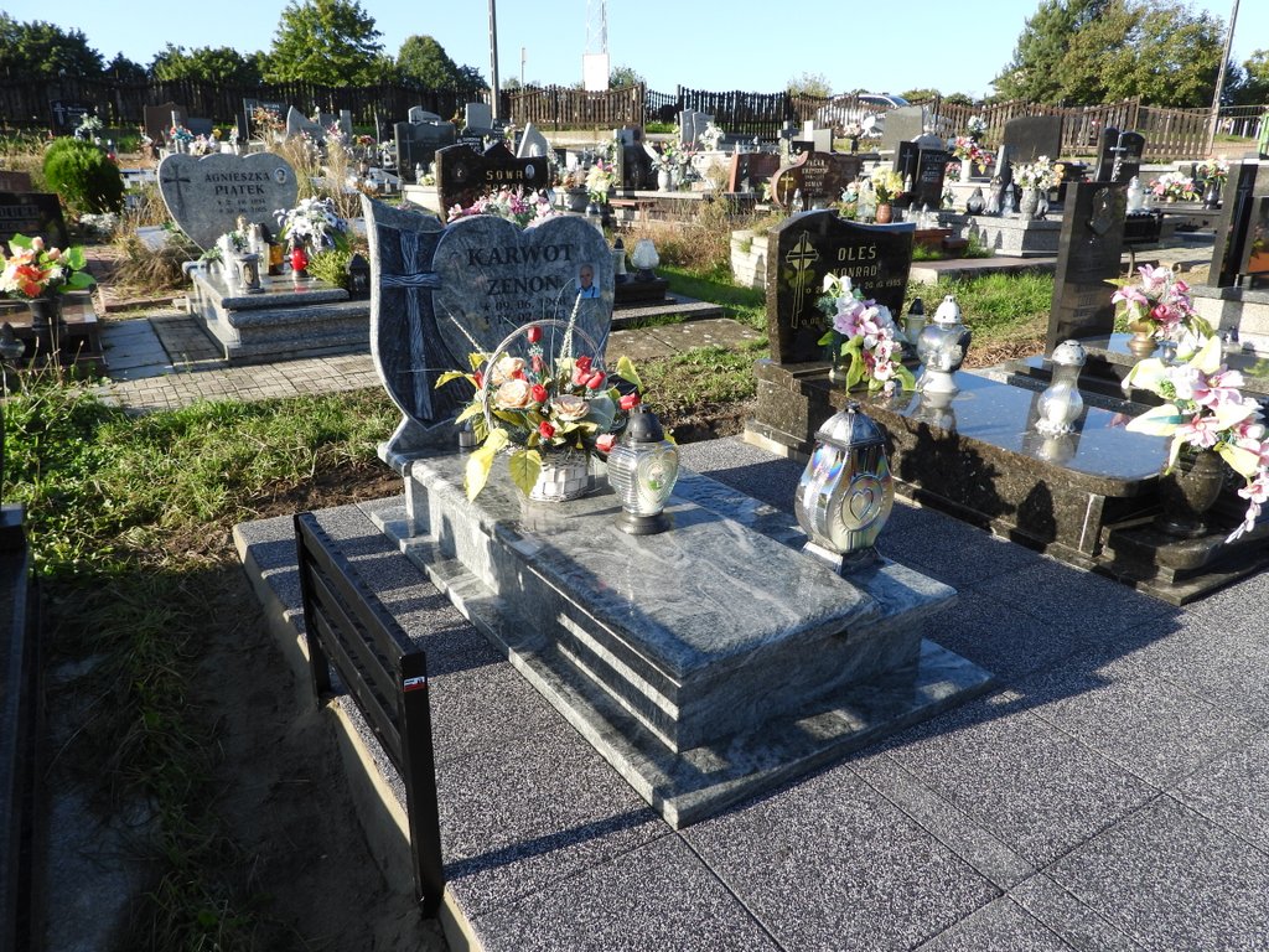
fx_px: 880
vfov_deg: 56.8
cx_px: 634
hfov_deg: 71.6
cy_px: 476
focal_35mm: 24
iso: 100
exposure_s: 1/640
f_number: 2.8
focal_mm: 4.3
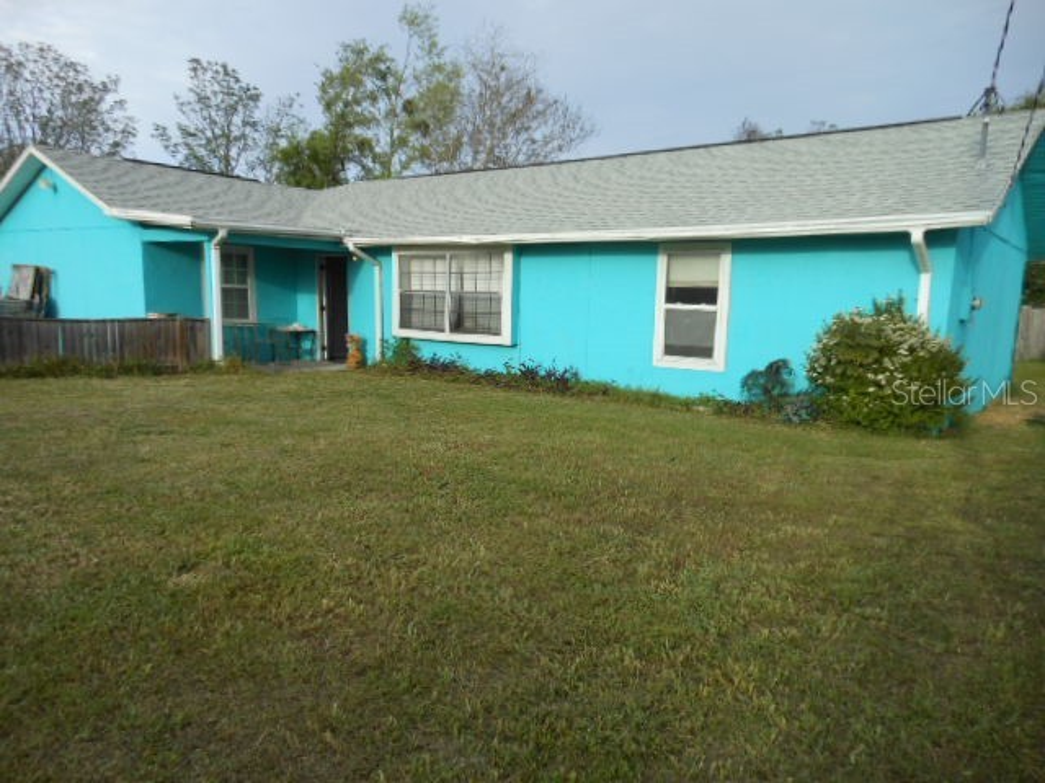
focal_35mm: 25
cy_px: 392
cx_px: 522
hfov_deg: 69.4
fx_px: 755
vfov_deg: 54.9
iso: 80
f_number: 3.2
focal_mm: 4.5
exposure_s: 1/500
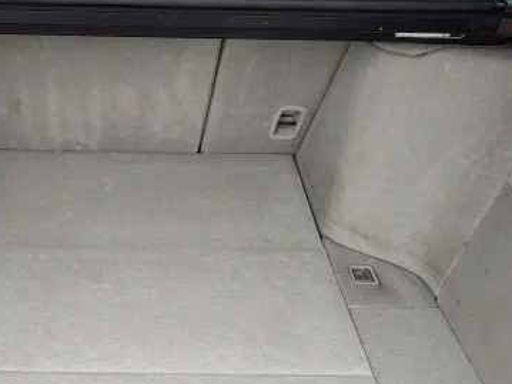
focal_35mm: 41
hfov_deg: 44.1
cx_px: 120
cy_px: 323
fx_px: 606
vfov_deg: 33.8
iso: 148
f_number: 1.8
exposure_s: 1/100
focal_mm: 5.56
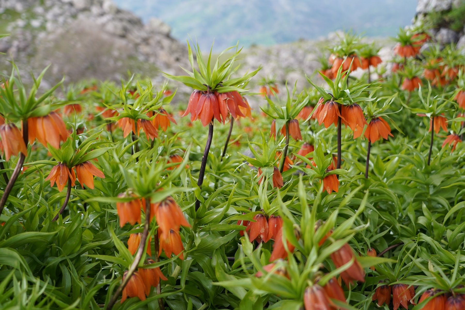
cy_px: 155
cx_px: 232
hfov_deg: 42.7
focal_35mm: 46
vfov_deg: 29.2
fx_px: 594
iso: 500
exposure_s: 1/160
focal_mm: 46
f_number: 4
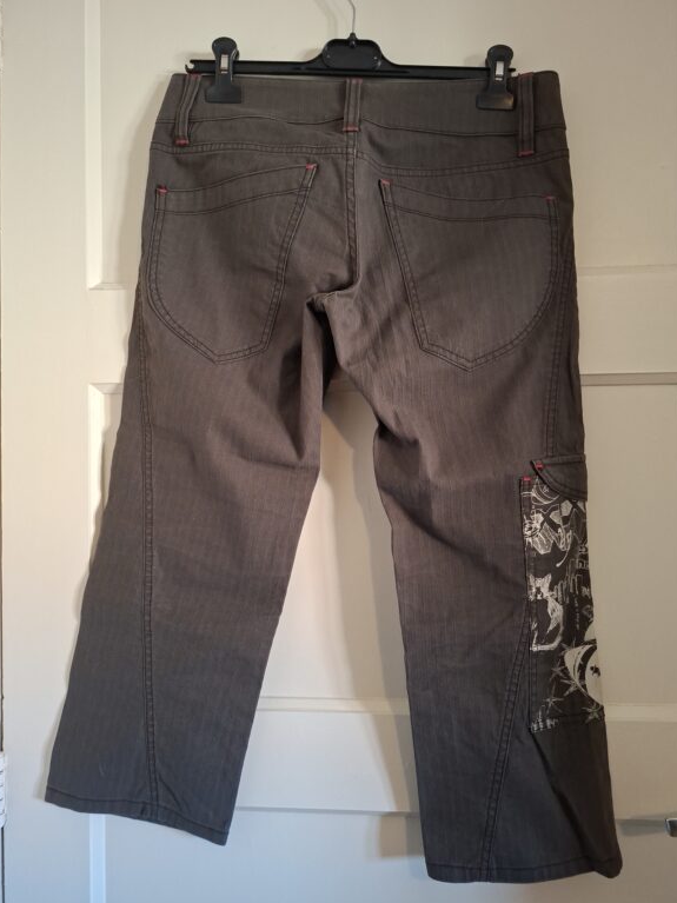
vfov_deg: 71.6
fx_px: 626
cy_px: 443
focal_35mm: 24
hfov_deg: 56.8
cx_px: 339
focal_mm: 5.54
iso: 250
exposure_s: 1/30
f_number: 1.8
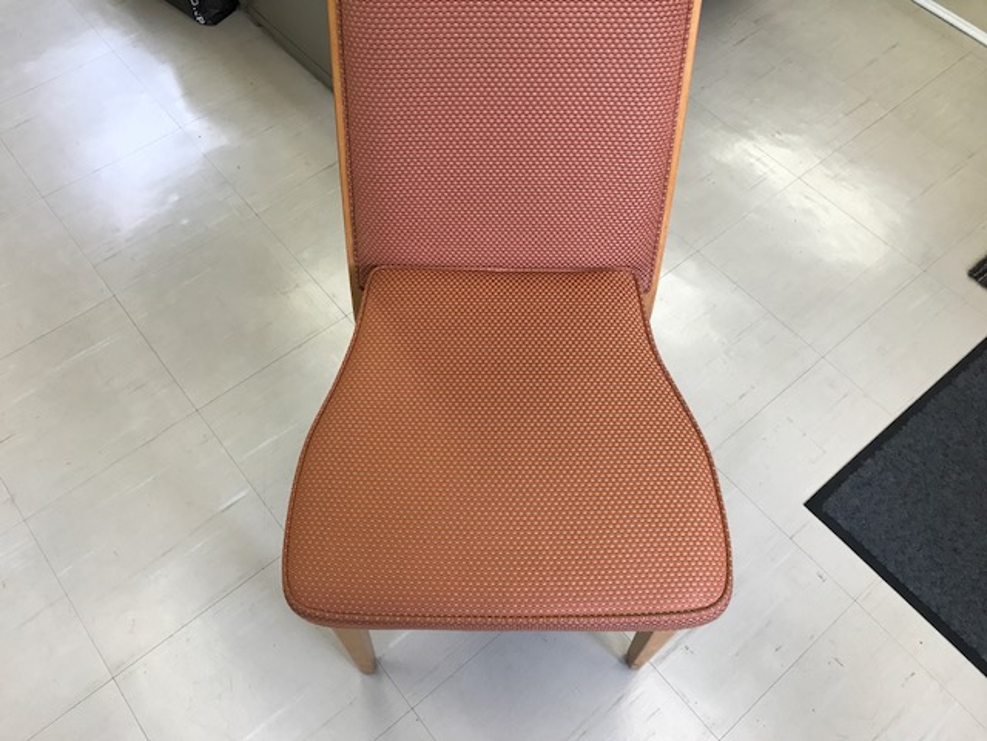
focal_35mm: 28
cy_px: 370
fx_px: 798
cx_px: 494
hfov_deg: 63.4
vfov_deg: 49.7
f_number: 1.8
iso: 20
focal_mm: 3.99
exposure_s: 1/40
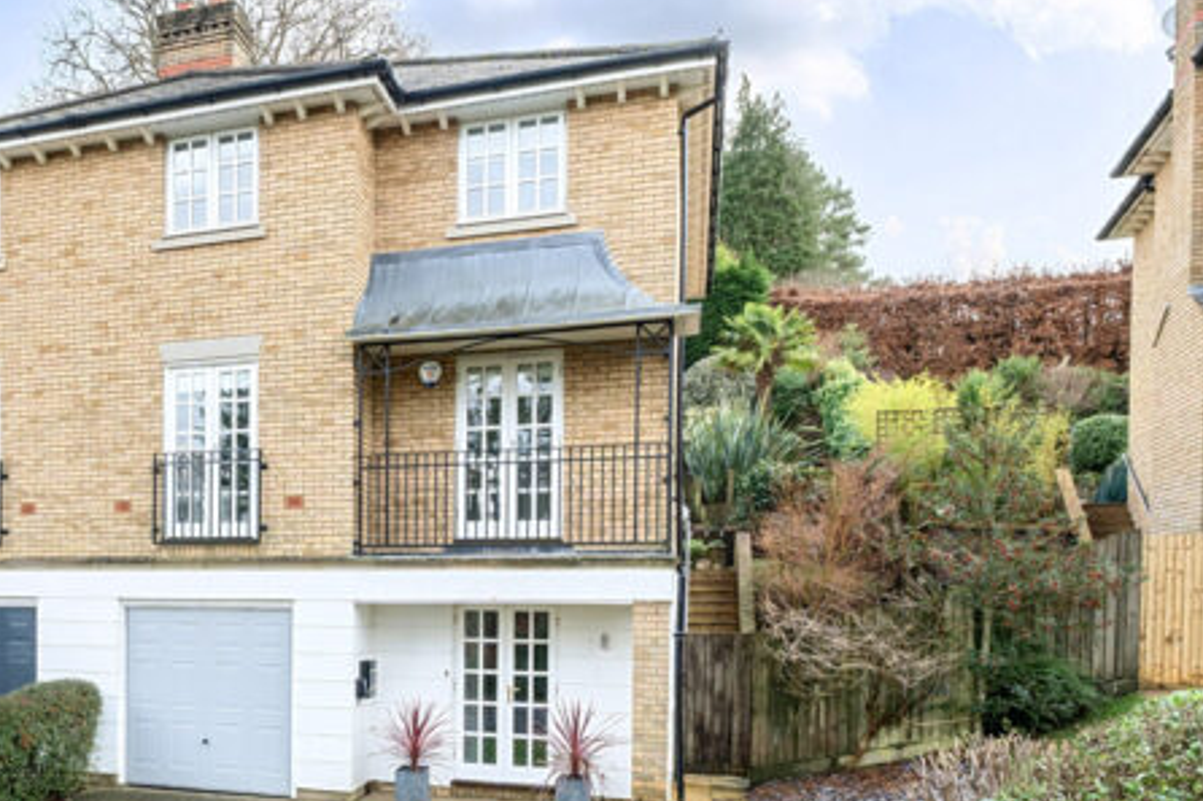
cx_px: 259
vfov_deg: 41.0
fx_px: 1035
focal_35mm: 31
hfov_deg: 56.4
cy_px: 604
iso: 640
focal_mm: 12
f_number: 8
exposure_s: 1/100
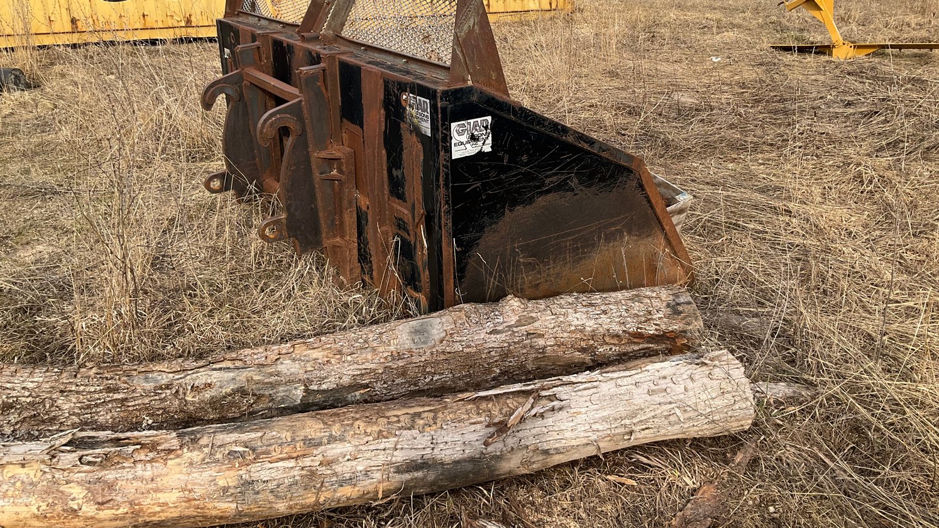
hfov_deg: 61.0
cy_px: 196
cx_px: 470
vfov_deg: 36.4
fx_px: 797
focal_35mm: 32
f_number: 1.8
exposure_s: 1/657
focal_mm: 3
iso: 25
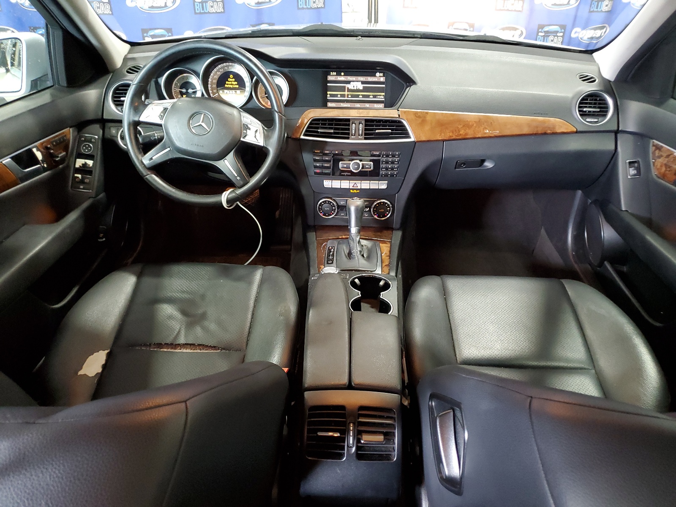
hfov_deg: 67.3
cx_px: 338
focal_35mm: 26
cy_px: 254
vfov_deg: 53.1
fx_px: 508
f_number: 1.5
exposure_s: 1/24
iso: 313
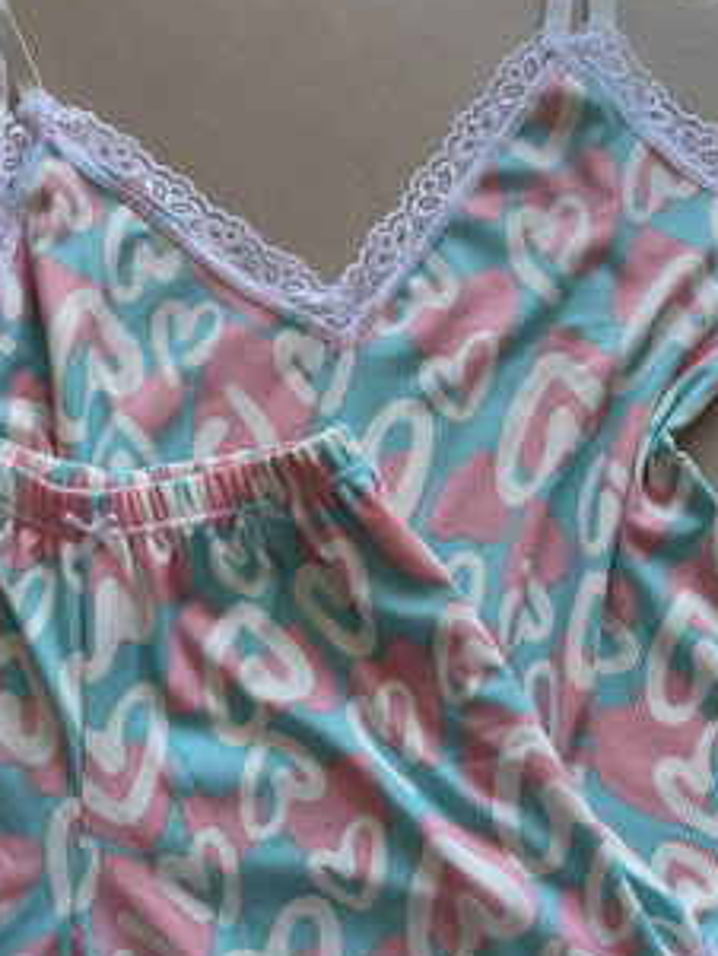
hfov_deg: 31.5
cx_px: 321
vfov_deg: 41.2
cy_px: 526
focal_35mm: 46
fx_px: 1271
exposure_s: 1/250
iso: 50
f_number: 1.6
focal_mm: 5.1
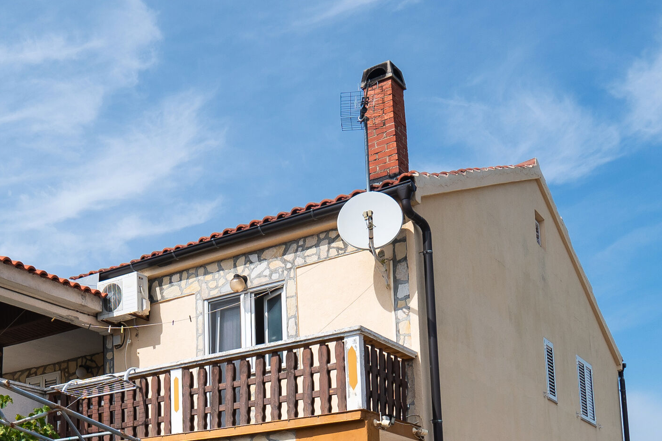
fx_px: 772
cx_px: 143
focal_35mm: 42
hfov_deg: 44.4
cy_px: 438
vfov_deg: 29.8
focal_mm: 14
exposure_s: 1/640
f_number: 8
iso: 160
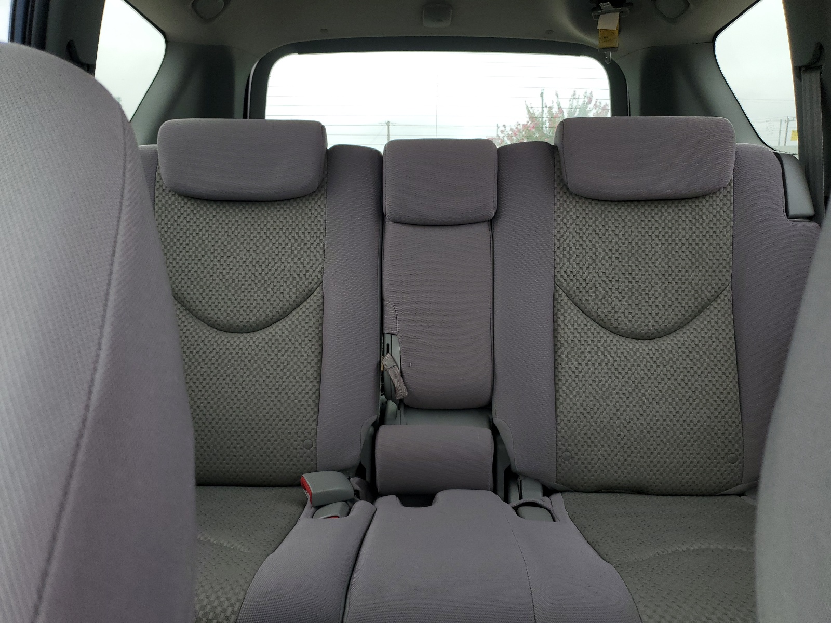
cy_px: 312
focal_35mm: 26
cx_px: 416
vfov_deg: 53.1
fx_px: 624
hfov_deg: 67.3
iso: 50
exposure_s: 1/172
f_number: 1.5
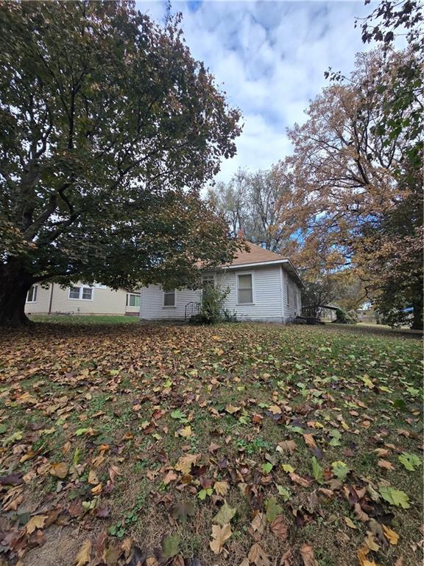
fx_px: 212
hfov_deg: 89.9
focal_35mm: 13
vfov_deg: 106.2
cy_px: 283
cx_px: 212
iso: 50
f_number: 2.2
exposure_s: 1/322
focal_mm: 2.2
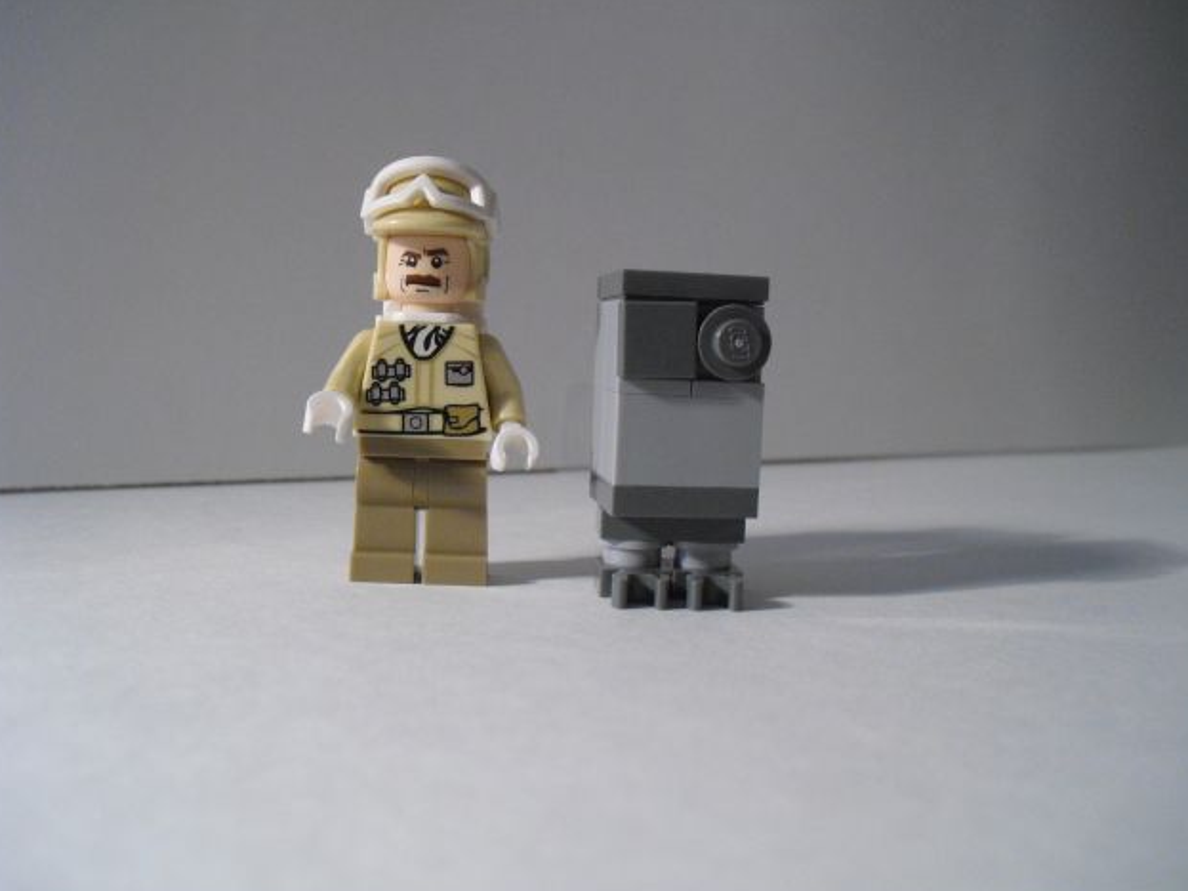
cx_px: 597
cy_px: 452
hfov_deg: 50.1
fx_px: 1270
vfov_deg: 38.7
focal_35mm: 37
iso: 400
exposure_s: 1/60
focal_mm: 6.3
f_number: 3.1
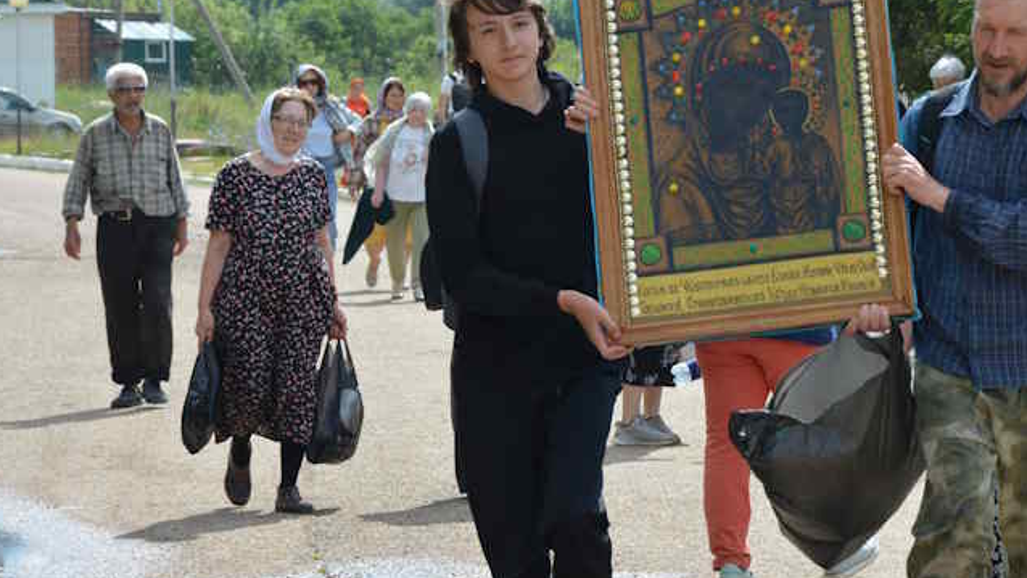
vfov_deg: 5.4
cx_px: 686
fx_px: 6182
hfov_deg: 9.5
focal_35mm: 227
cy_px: 196
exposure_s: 1/250
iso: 140
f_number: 8
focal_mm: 90
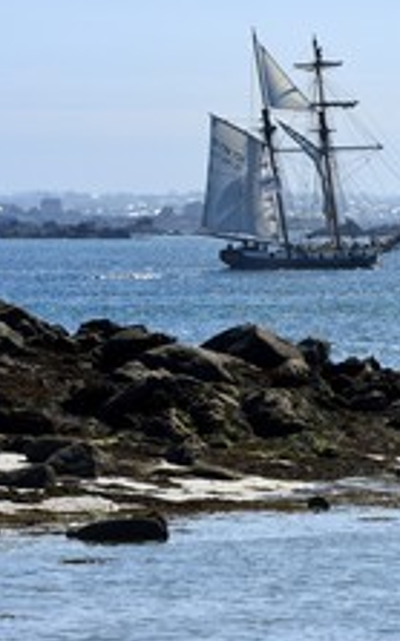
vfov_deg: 5.5
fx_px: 6711
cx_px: 573
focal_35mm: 384
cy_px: 285
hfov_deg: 3.4
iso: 200
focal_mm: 200
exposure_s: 1/400
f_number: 13
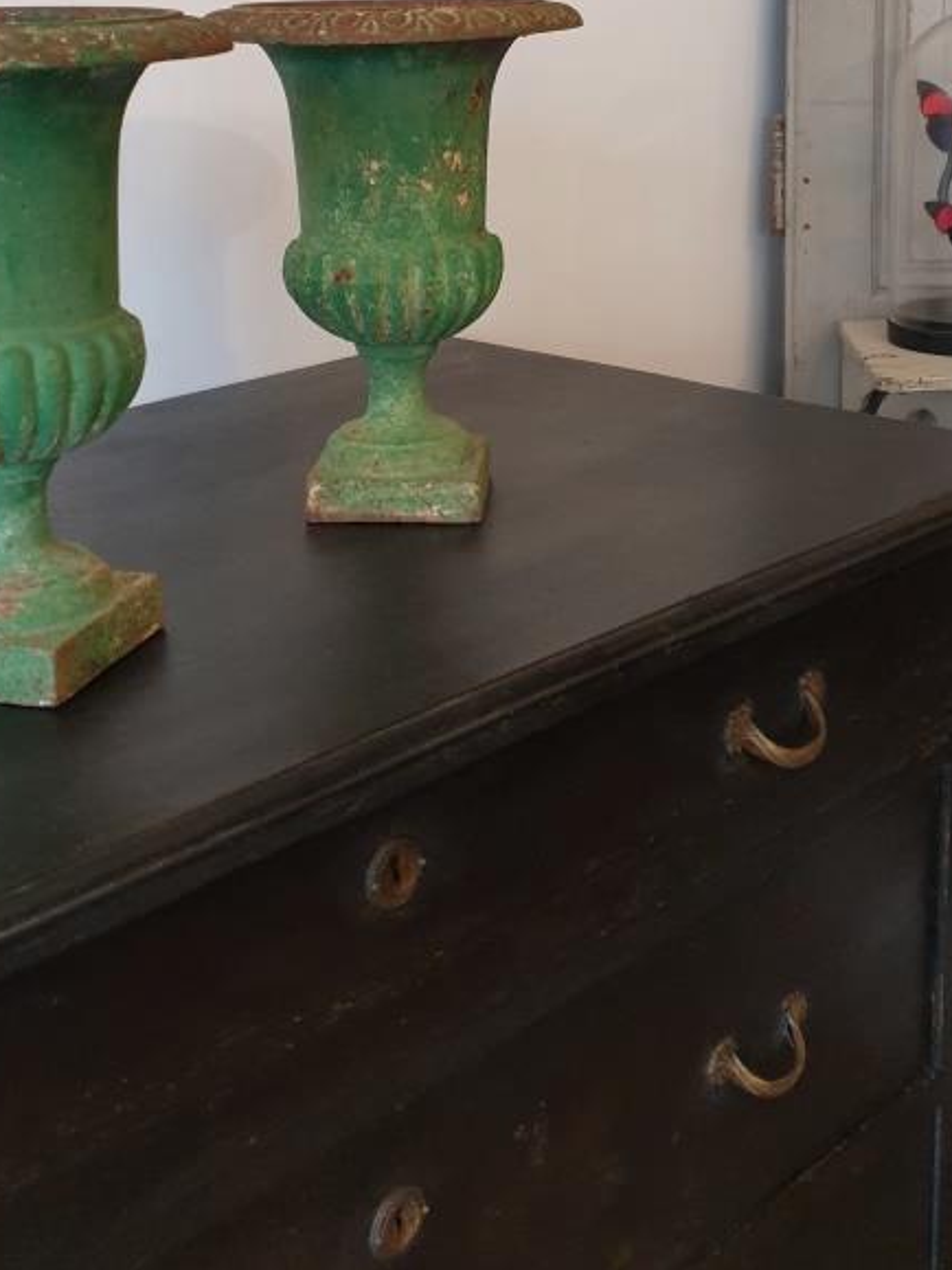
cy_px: 307
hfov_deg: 31.5
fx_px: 1687
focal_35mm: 46
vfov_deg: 40.0
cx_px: 426
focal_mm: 4.3
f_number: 1.5
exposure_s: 1/50
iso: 200
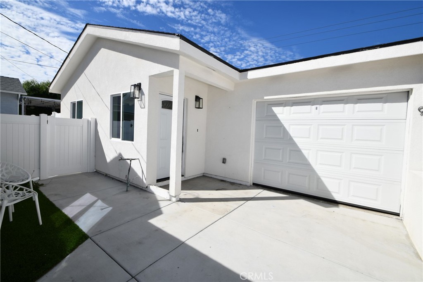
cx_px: 212
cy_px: 141
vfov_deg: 77.3
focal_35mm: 15
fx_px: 176
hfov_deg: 100.4
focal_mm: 10
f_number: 11
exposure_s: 1/250
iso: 100
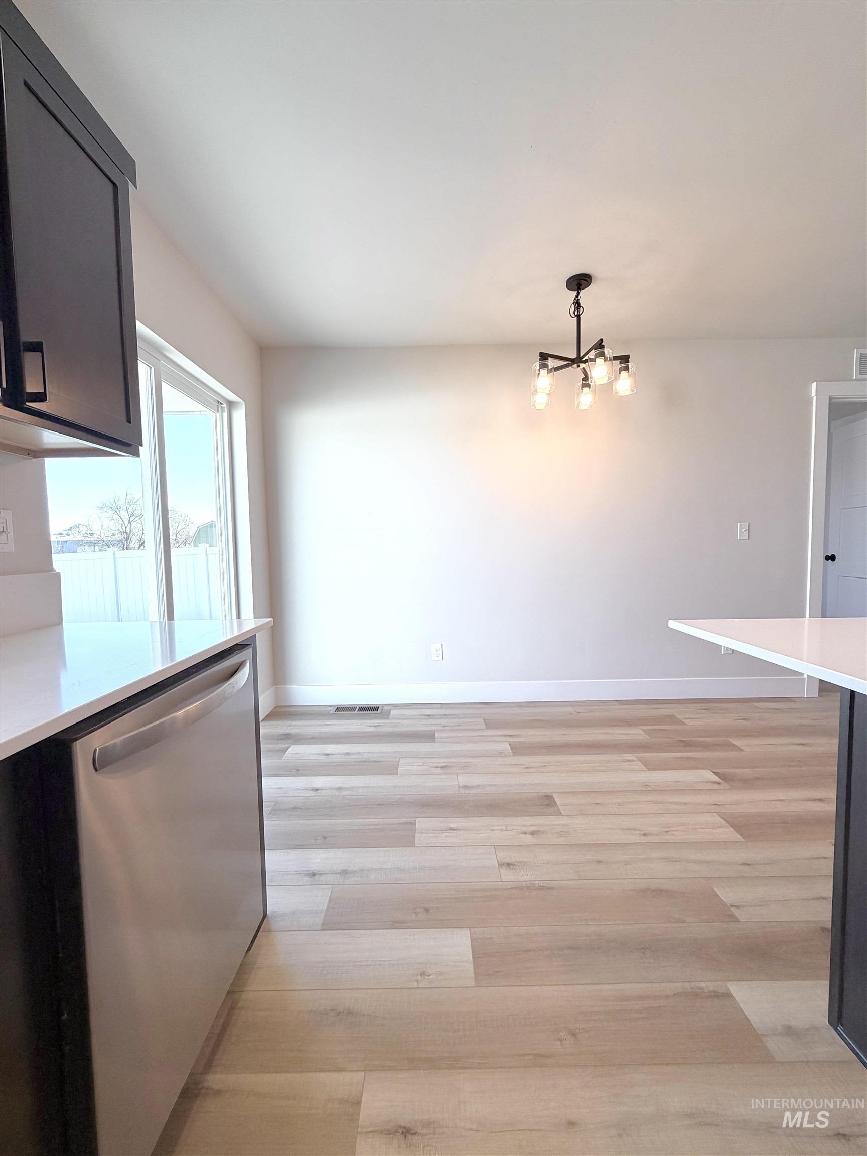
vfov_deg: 102.1
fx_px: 468
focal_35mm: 14
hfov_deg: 85.7
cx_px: 434
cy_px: 578
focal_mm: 2.22
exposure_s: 1/137
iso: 64
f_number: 2.2
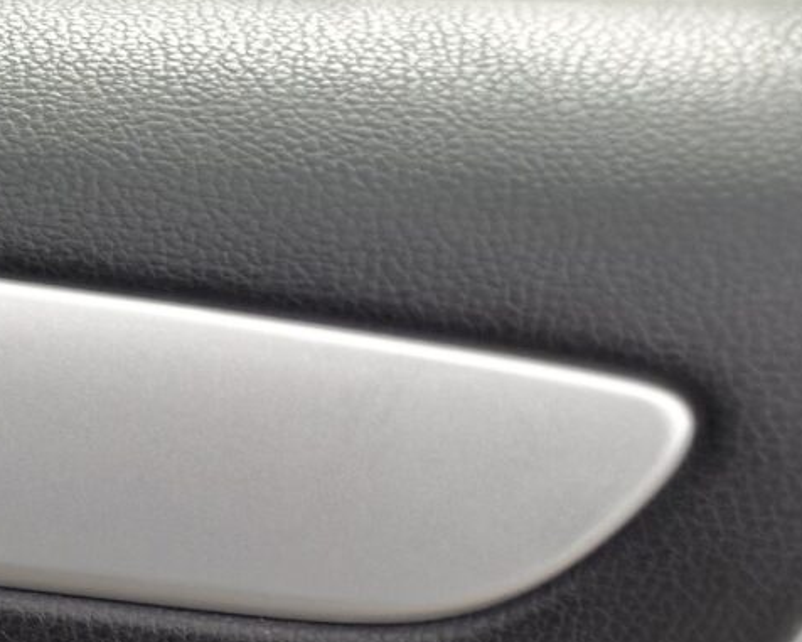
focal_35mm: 126
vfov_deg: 11.1
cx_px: -1343
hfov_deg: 11.5
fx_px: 2991
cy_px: 1287
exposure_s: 1/671
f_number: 1.78
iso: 80
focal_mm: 6.76
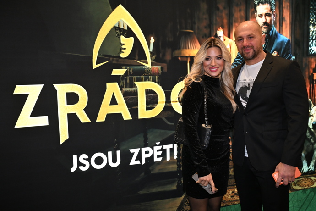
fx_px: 298
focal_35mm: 34
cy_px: 106
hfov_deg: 55.8
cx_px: 158
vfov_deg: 38.9
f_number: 4.5
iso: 3200
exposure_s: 1/125
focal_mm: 34
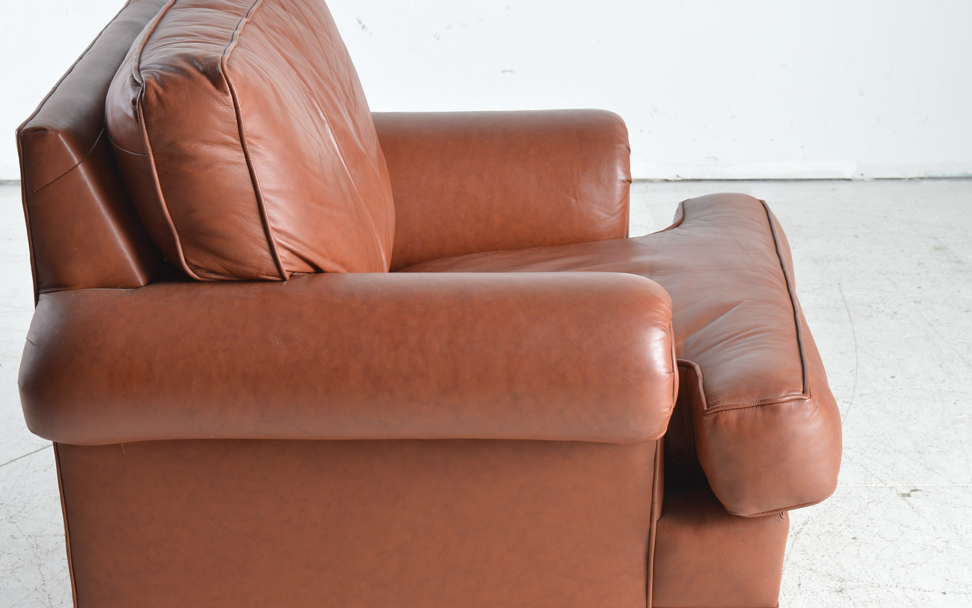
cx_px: 465
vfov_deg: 18.1
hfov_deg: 28.6
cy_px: 339
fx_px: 1907
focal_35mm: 72
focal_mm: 36
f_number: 8
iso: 100
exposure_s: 1/80
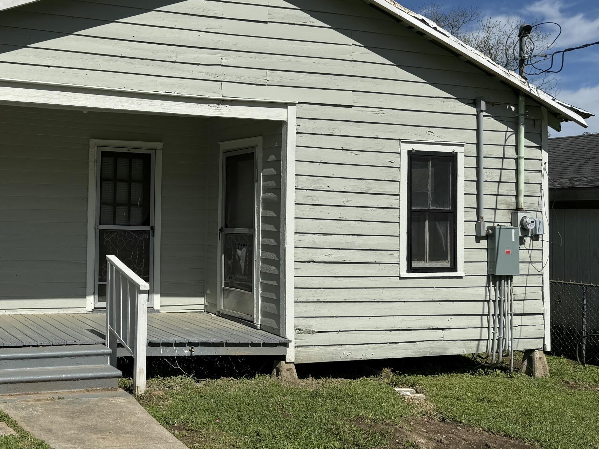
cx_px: 90
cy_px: 180
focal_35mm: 41
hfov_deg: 42.9
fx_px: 709
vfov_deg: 35.0
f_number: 1.78
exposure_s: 1/9091
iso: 80
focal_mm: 6.76
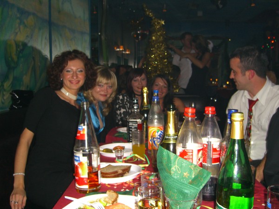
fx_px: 306
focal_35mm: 38
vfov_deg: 37.7
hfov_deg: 49.0
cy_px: 104
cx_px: 140
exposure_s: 1/60
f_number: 2.8
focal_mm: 7.9
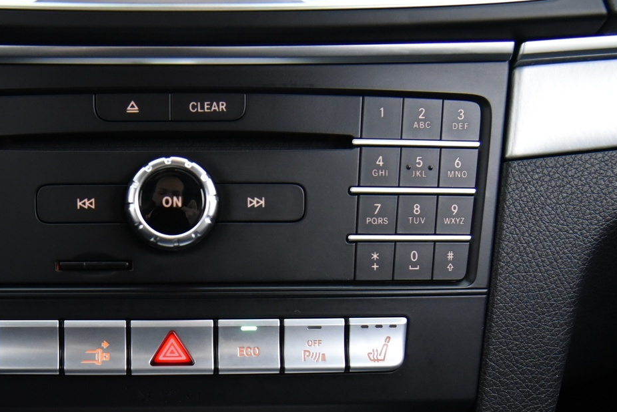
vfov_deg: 23.7
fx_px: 960
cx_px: 171
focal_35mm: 56
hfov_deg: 35.0
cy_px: 355
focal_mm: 32
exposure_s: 1/20
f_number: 4
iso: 4000
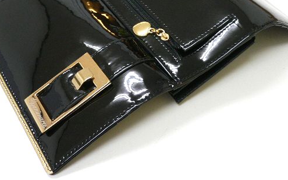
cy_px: 51
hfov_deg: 41.8
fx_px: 377
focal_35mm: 48
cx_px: 140
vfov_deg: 26.6
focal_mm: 5.8
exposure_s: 1/15
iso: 150
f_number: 2.8
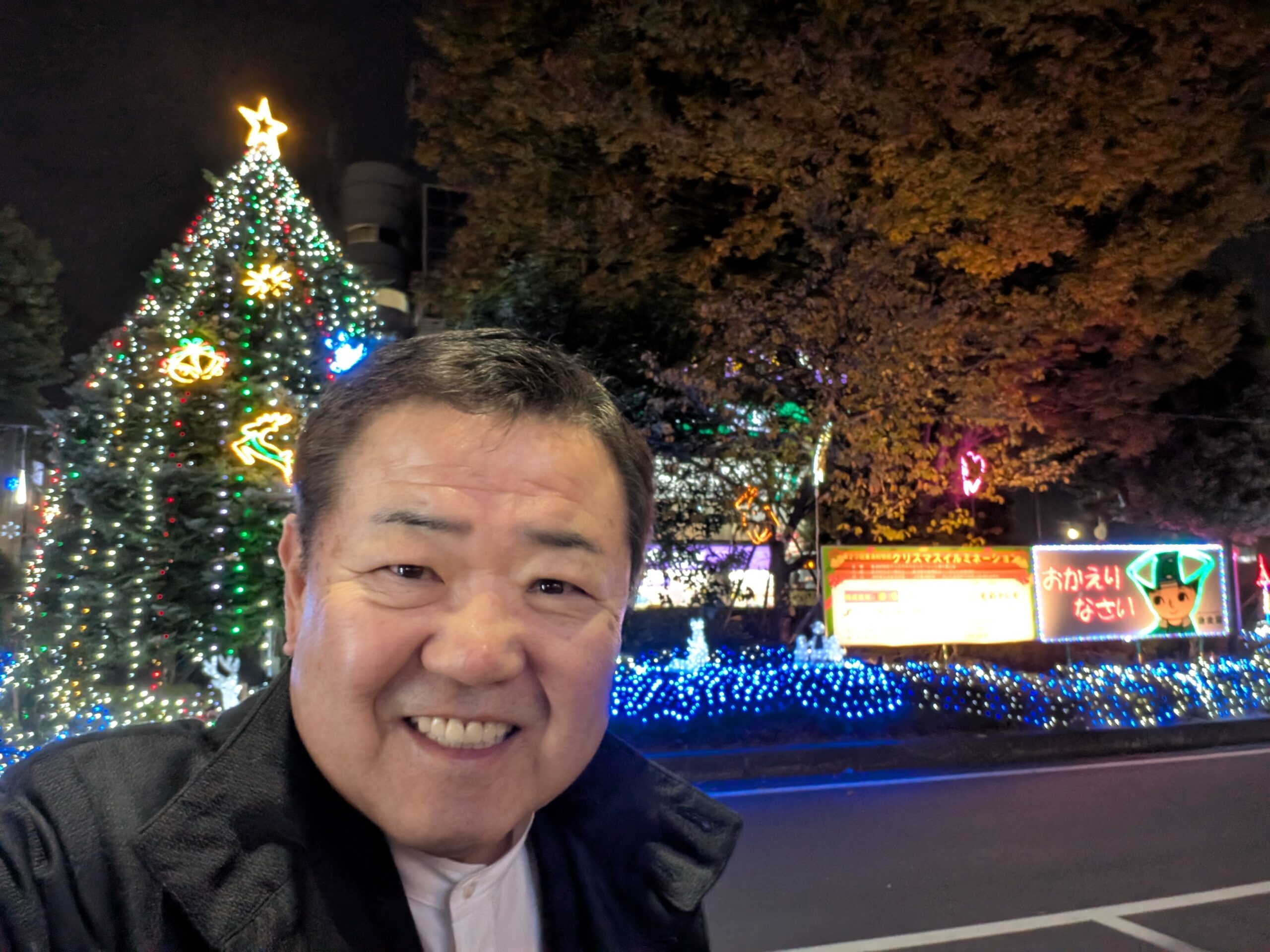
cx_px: 635
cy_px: 476
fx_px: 954
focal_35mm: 26
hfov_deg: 67.3
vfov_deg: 53.1
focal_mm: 3.06
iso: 235
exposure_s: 1/25
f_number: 2.2
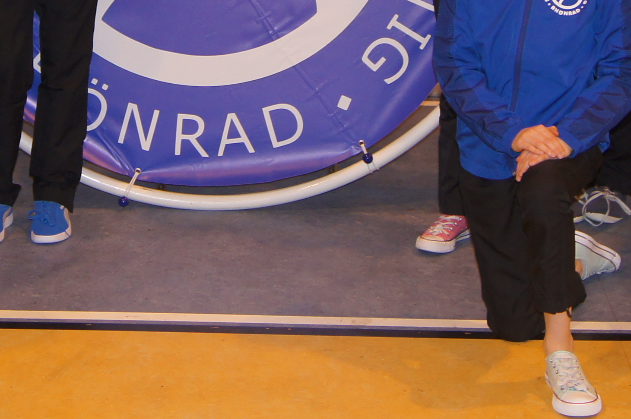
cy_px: -213
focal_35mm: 121
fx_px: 2119
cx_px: 208
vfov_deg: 10.9
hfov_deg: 16.9
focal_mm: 24
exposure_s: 1/60
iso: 400
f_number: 4.5
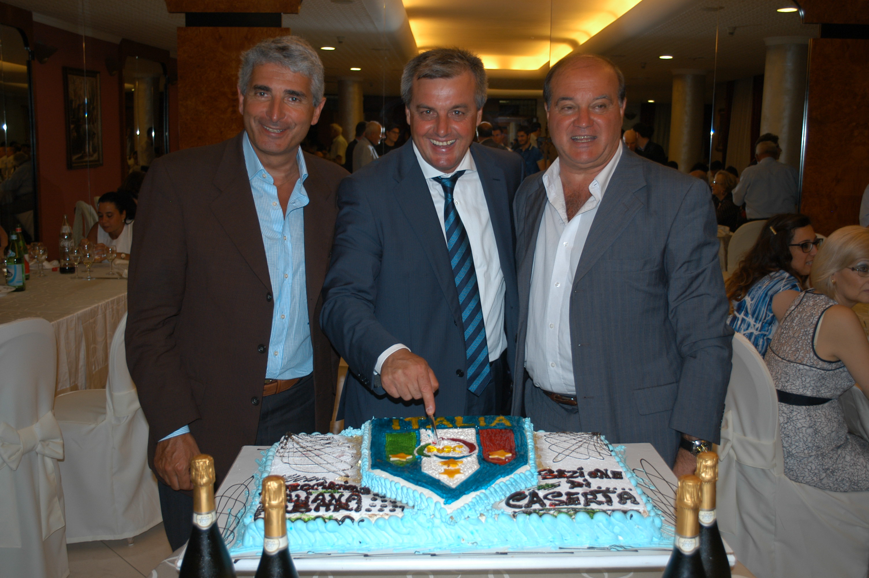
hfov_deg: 53.2
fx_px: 868
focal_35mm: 36
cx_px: 434
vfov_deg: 36.8
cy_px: 289
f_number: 4.2
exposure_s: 1/60
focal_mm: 24
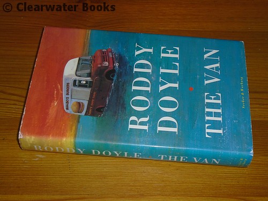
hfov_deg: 33.2
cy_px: 100
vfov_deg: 25.2
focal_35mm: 58
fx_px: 449
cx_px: 134
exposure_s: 1/30
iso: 200
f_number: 4.9
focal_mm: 10.2
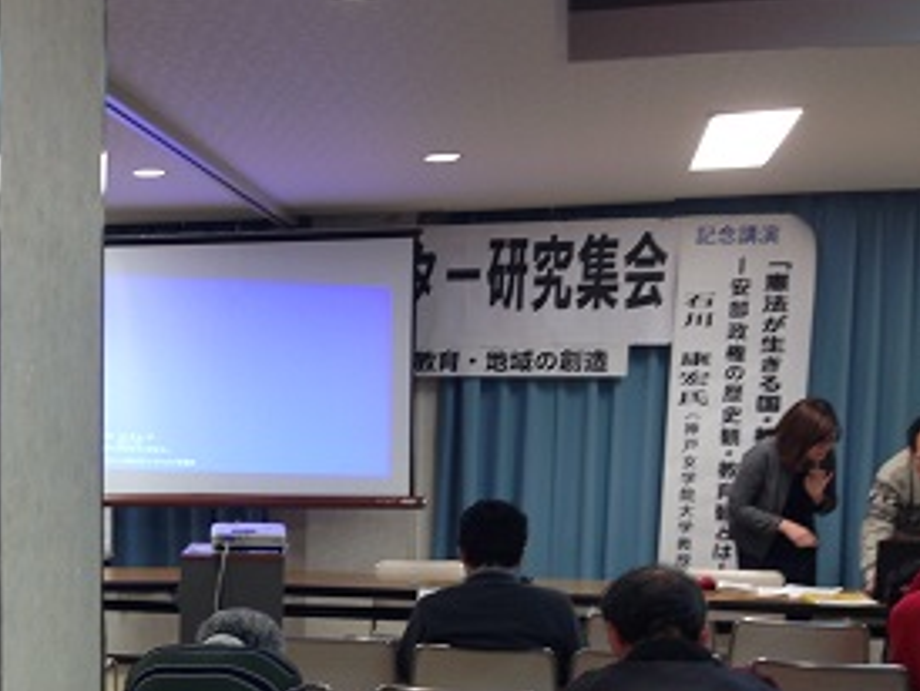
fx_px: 1569
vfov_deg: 24.4
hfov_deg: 31.2
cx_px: 101
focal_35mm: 59
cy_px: 560
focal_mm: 4.12
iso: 50
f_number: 2.4
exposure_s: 1/24
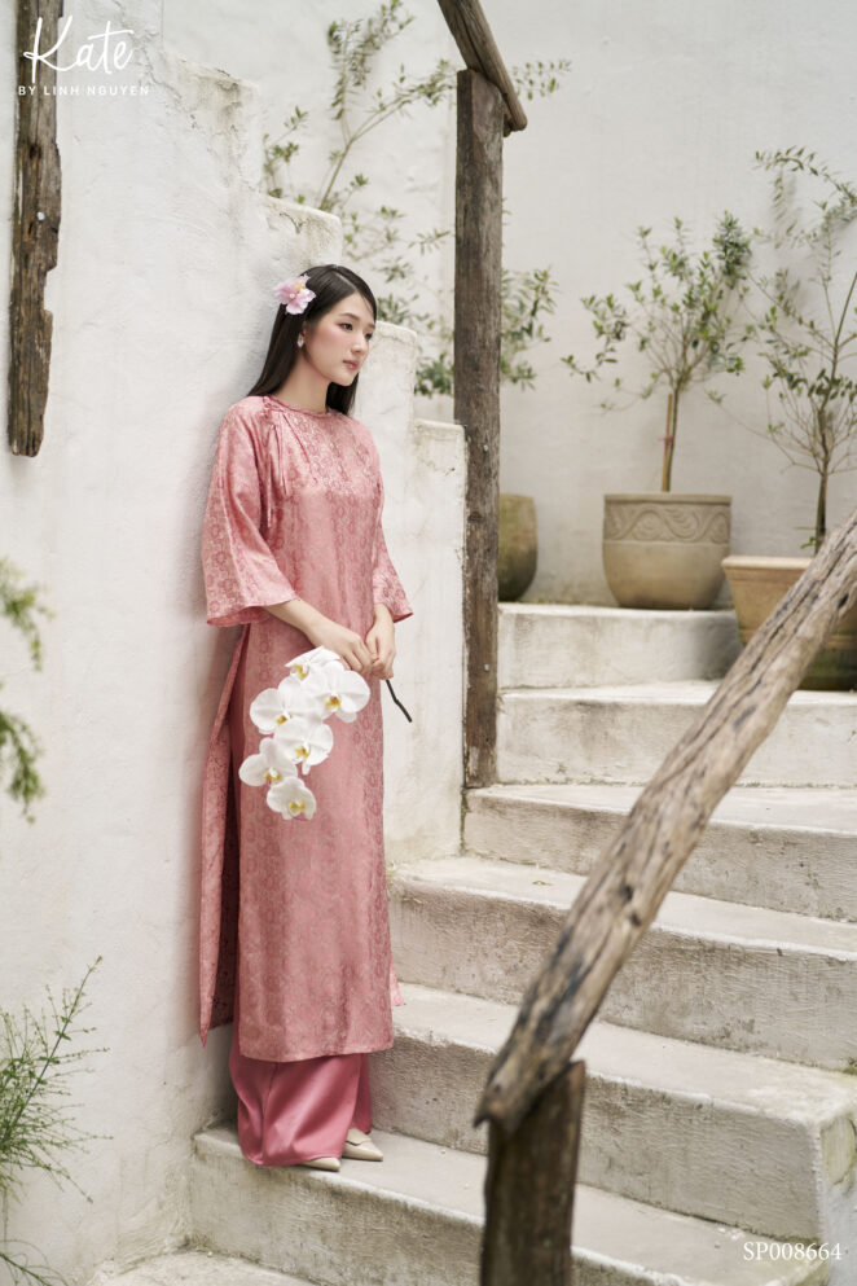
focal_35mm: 50
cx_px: 428
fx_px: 1785
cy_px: 643
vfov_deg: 39.6
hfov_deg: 27.0
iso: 640
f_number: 1.6
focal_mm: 50
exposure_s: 1/800
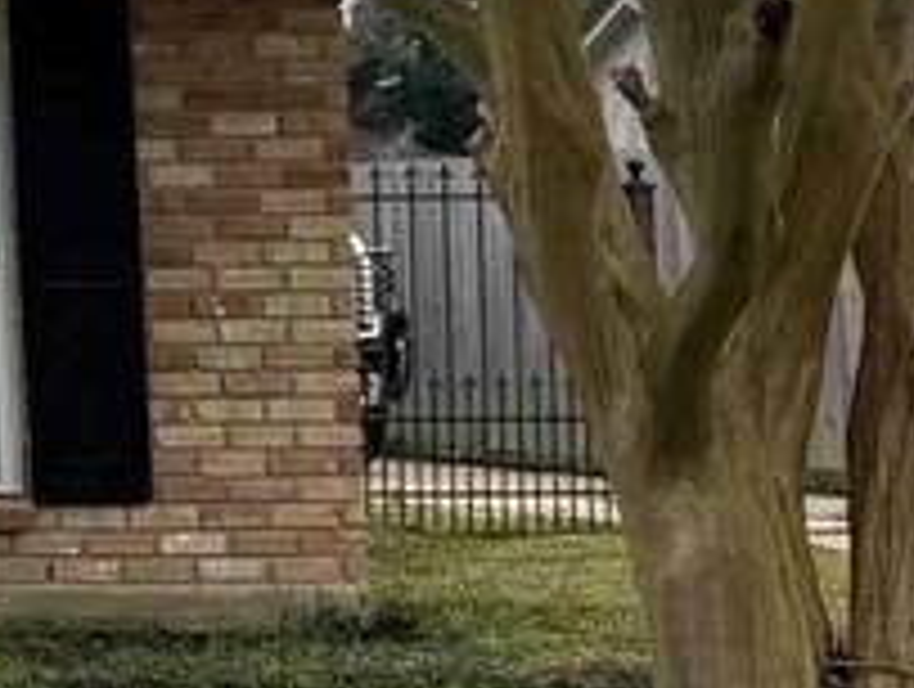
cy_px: -63
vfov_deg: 9.8
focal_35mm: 151
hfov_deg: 10.1
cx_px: -1720
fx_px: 3994
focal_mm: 6.76
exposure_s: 1/1618
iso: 80
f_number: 1.78
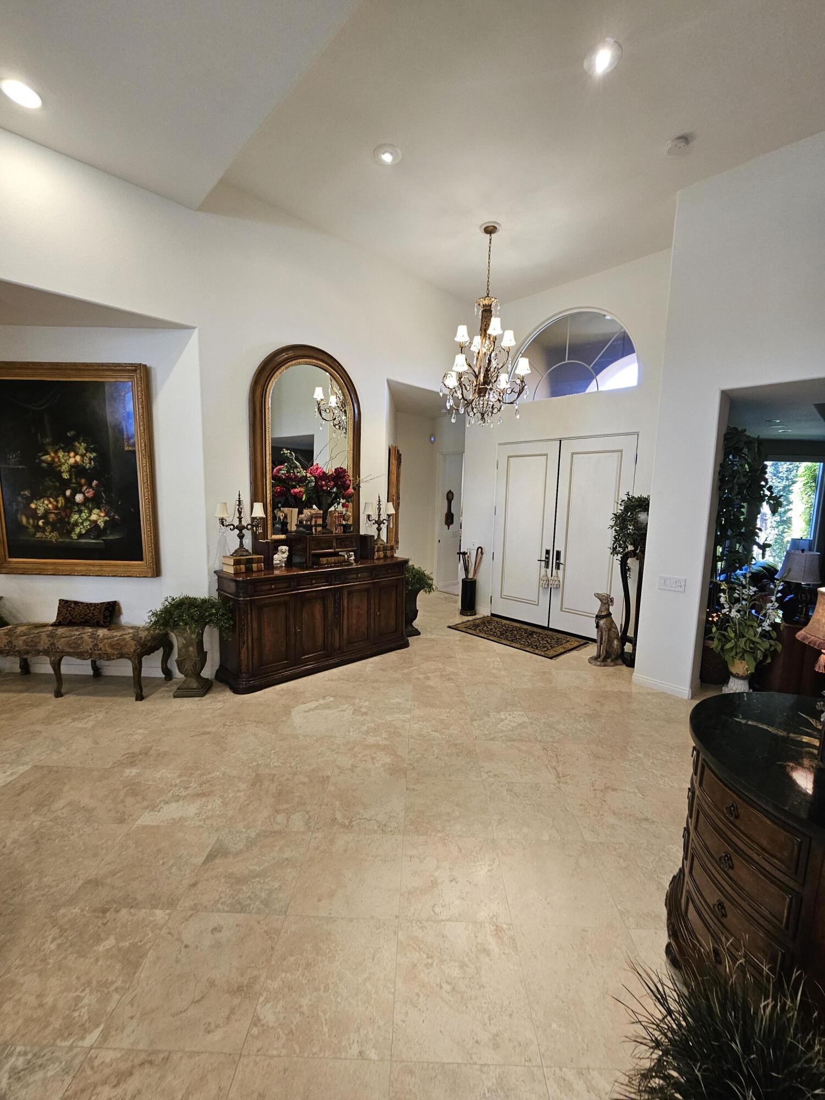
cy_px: 550
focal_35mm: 13
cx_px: 412
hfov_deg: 89.9
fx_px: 413
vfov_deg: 106.2
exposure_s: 1/60
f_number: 2.2
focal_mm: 2.2
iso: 200
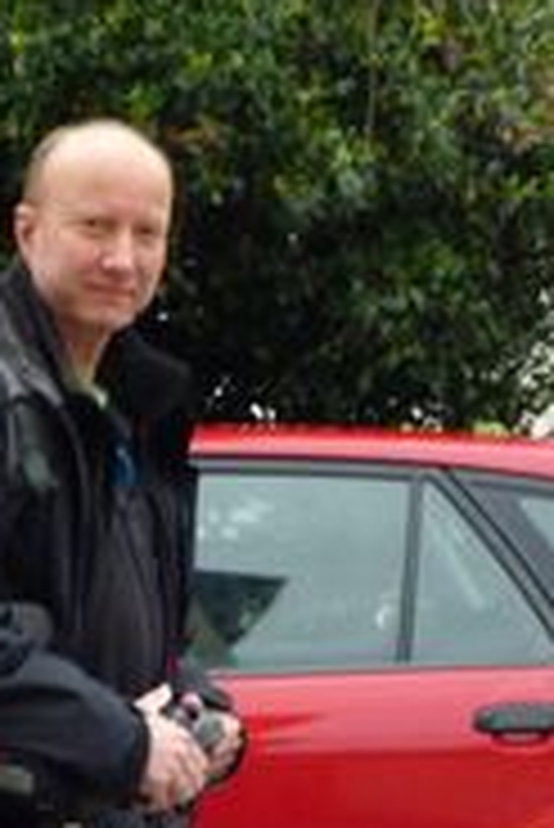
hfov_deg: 9.2
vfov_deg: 13.5
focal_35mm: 149
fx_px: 3433
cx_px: 122
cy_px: 882
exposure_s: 1/40
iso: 400
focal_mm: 11.7
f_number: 5.3
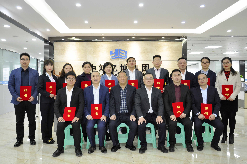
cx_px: 124
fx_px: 216
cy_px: 82
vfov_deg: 41.6
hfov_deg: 59.6
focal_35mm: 32
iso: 1250
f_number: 4.5
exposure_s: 1/60
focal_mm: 21
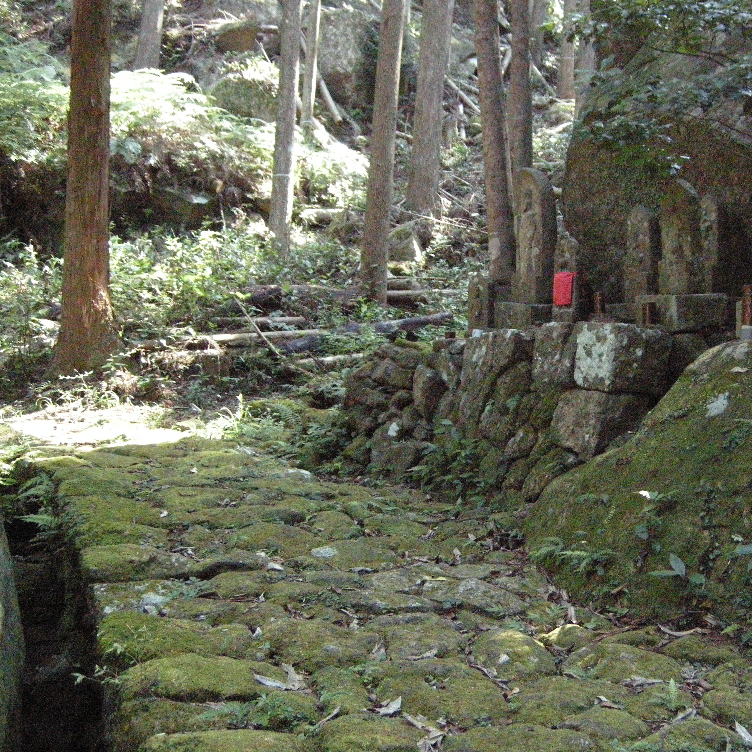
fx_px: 1131
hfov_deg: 36.3
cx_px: 519
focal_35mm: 46
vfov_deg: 36.8
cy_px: 340
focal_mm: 7.5
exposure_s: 1/107
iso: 1600
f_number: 2.7
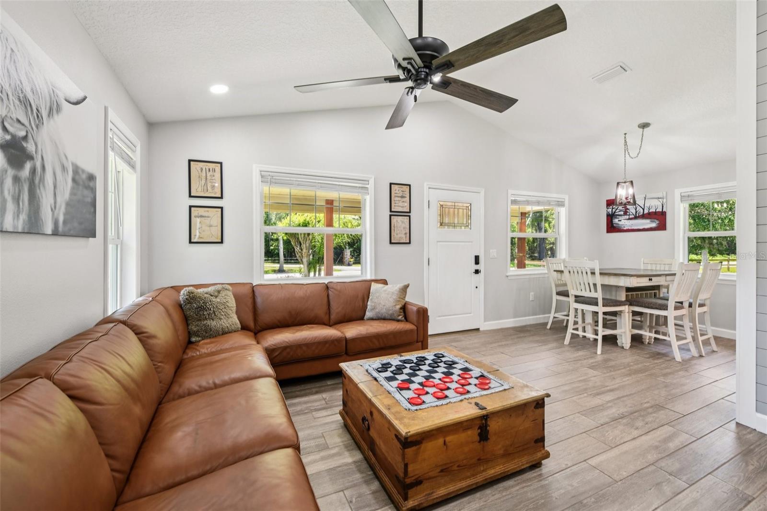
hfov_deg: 100.4
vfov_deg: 77.3
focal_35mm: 15
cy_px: 256
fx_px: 319
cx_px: 384
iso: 400
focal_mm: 15
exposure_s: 1/13
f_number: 8
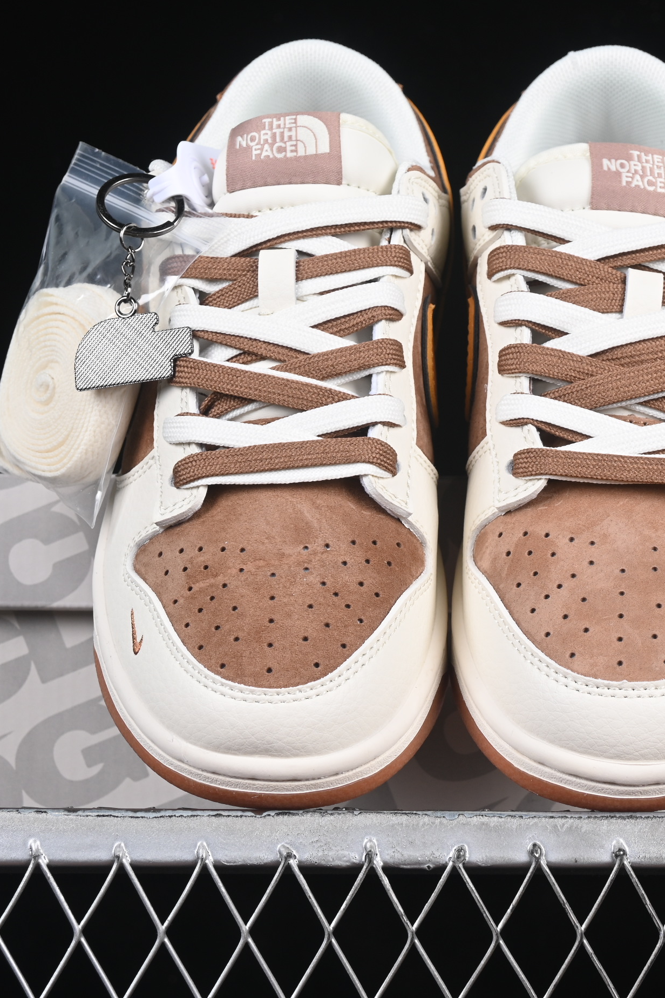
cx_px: 453
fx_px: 3131
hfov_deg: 12.1
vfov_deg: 18.1
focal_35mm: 113
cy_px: 498
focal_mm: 50
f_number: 8
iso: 160
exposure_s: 1/80
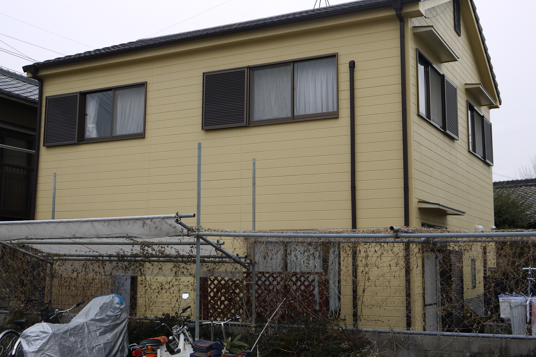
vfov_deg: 29.2
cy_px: 164
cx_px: 269
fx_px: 685
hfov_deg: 42.7
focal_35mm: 46
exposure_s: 1/200
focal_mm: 22
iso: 100
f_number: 5.6
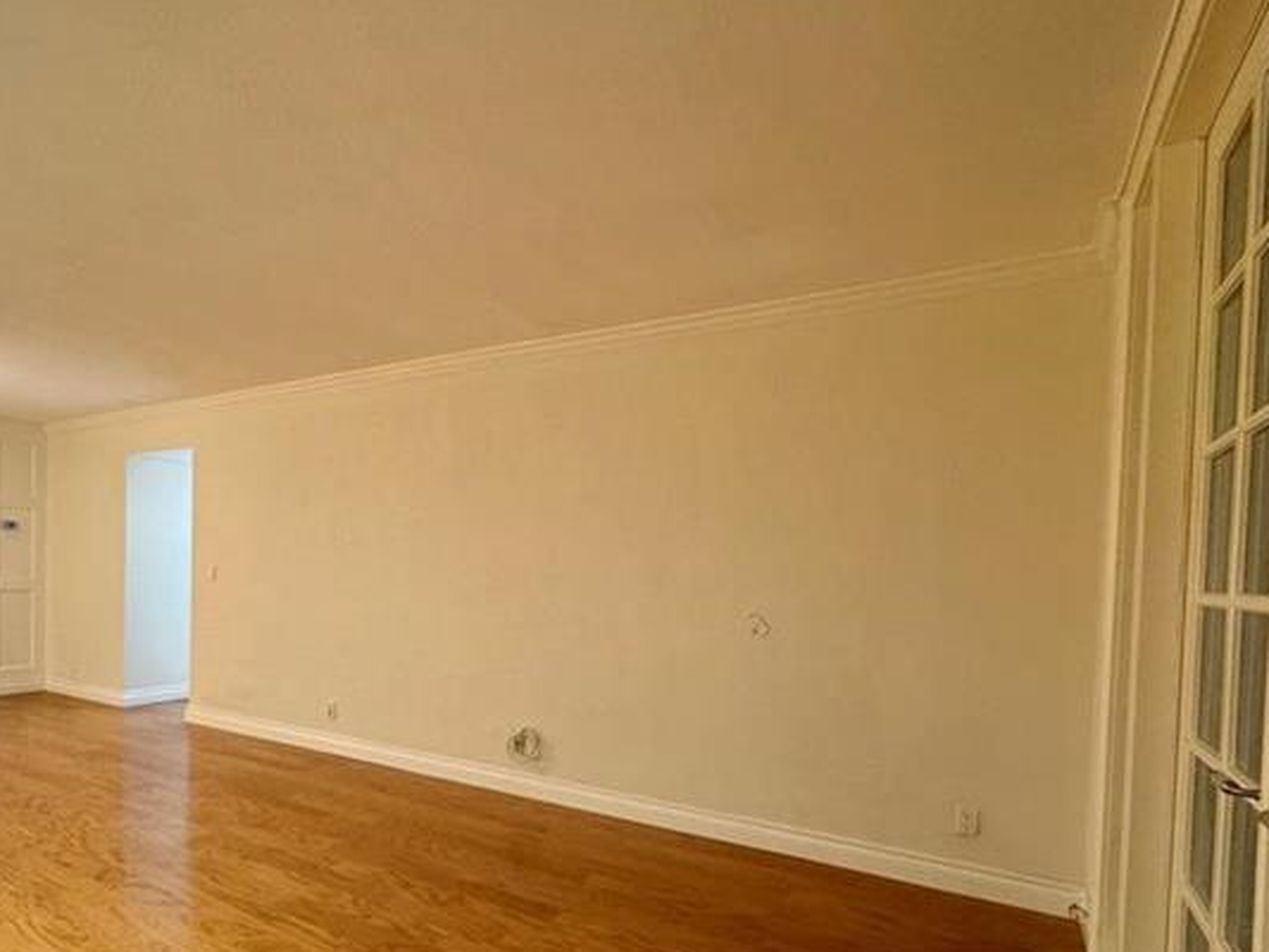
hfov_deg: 77.7
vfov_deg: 62.6
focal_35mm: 21
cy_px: 593
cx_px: 486
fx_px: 770
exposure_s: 1/60
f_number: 2.2
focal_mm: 2.22
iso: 320
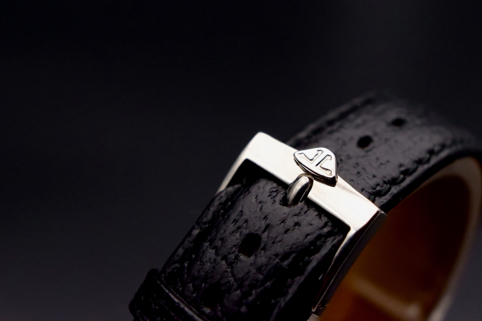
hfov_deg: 33.9
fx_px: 790
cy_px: 160
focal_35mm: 59
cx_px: 241
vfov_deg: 23.0
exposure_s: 1/4000
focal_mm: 39
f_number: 6.4
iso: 6400
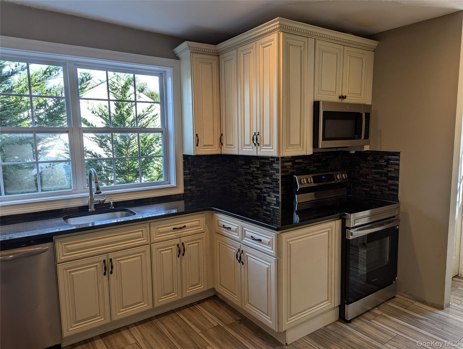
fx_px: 321
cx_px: 232
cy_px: 174
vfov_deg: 56.9
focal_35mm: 24
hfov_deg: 71.5
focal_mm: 6.81
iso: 54
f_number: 1.85
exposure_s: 1/304
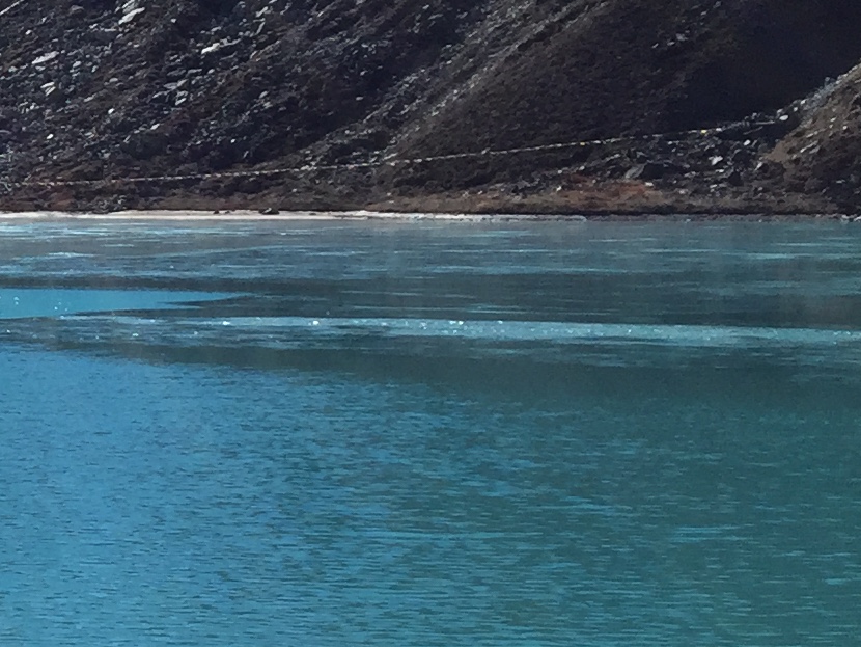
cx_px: -780
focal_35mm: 114
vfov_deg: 13.0
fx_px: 2836
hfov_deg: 14.7
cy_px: 191
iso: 32
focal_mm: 4.15
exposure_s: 1/2198
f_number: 2.2
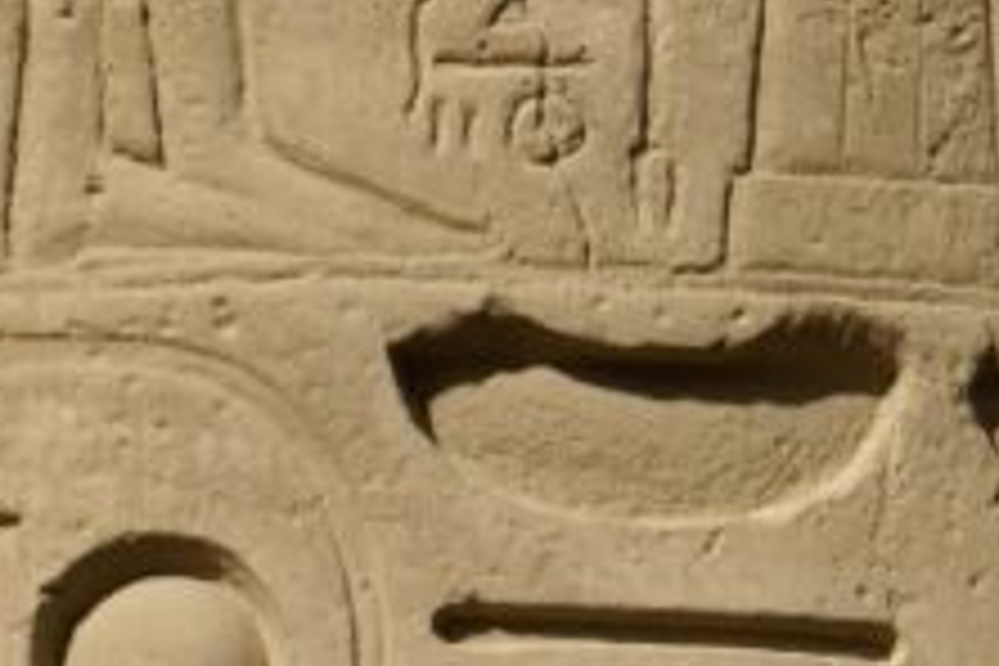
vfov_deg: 3.6
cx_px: 616
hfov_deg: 5.4
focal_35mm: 379
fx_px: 10516
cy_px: 475
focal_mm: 70
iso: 100
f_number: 5.6
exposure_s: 1/125
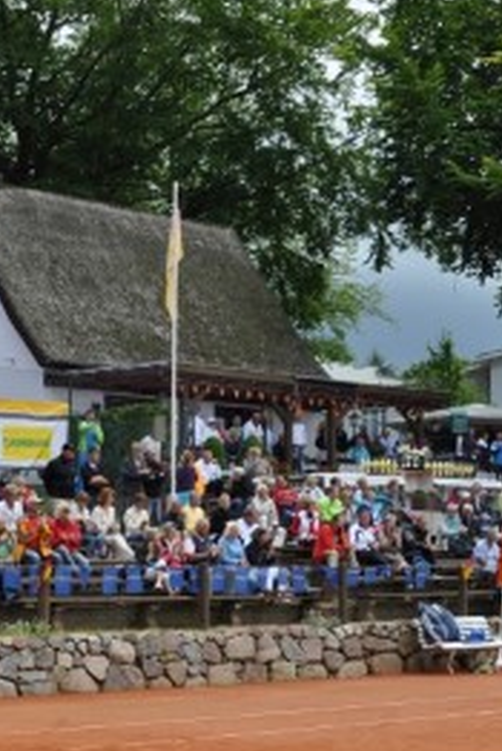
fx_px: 1507
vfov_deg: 27.8
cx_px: 275
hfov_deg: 18.9
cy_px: 499
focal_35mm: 72
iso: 200
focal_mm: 21
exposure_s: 1/200
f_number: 7.1
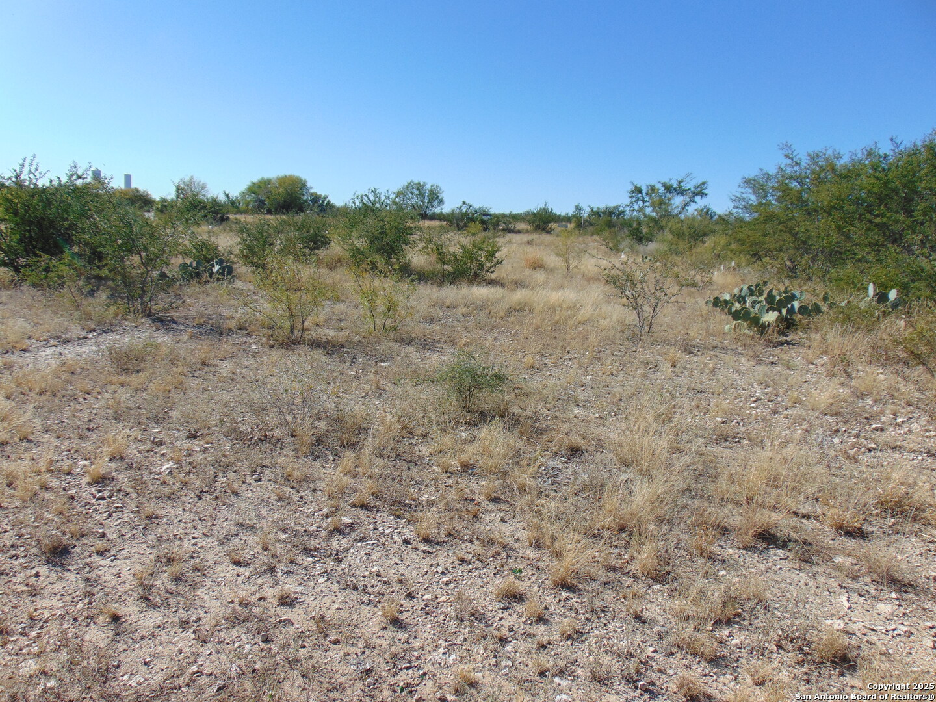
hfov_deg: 69.4
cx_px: 468
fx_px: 676
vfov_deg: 54.9
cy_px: 351
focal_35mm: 25
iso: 80
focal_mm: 4.5
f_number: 7.7
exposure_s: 1/250
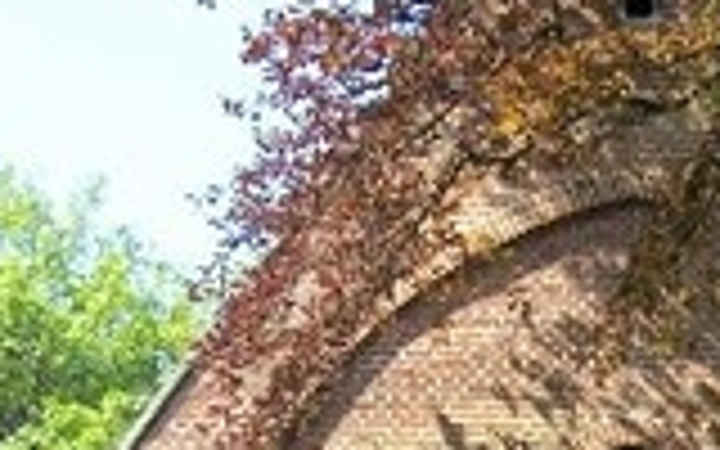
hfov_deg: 16.1
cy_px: 891
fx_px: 2492
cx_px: 711
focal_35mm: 127
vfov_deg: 9.6
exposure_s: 1/50
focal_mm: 5.7
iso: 80
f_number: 8.8
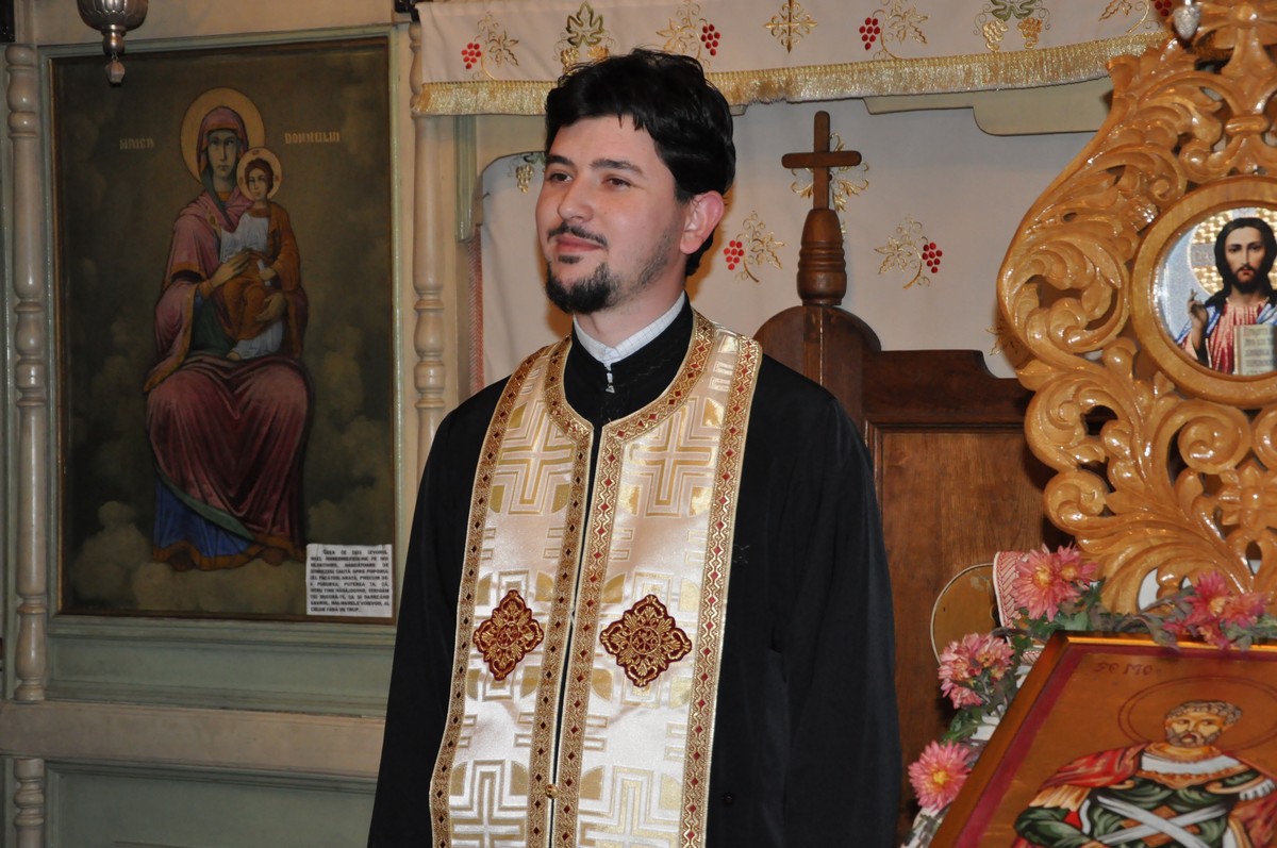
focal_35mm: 72
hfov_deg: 28.1
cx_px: 638
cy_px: 424
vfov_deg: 18.9
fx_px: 2551
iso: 1600
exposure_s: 1/80
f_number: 4.8
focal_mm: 48
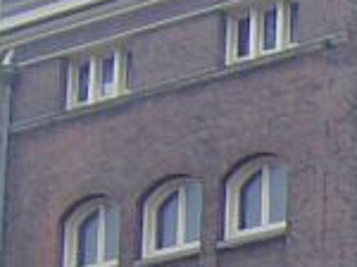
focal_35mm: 245
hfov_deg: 7.7
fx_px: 2523
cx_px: 719
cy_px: 569
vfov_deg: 5.9
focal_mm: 6
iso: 100
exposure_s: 1/162
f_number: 2.8
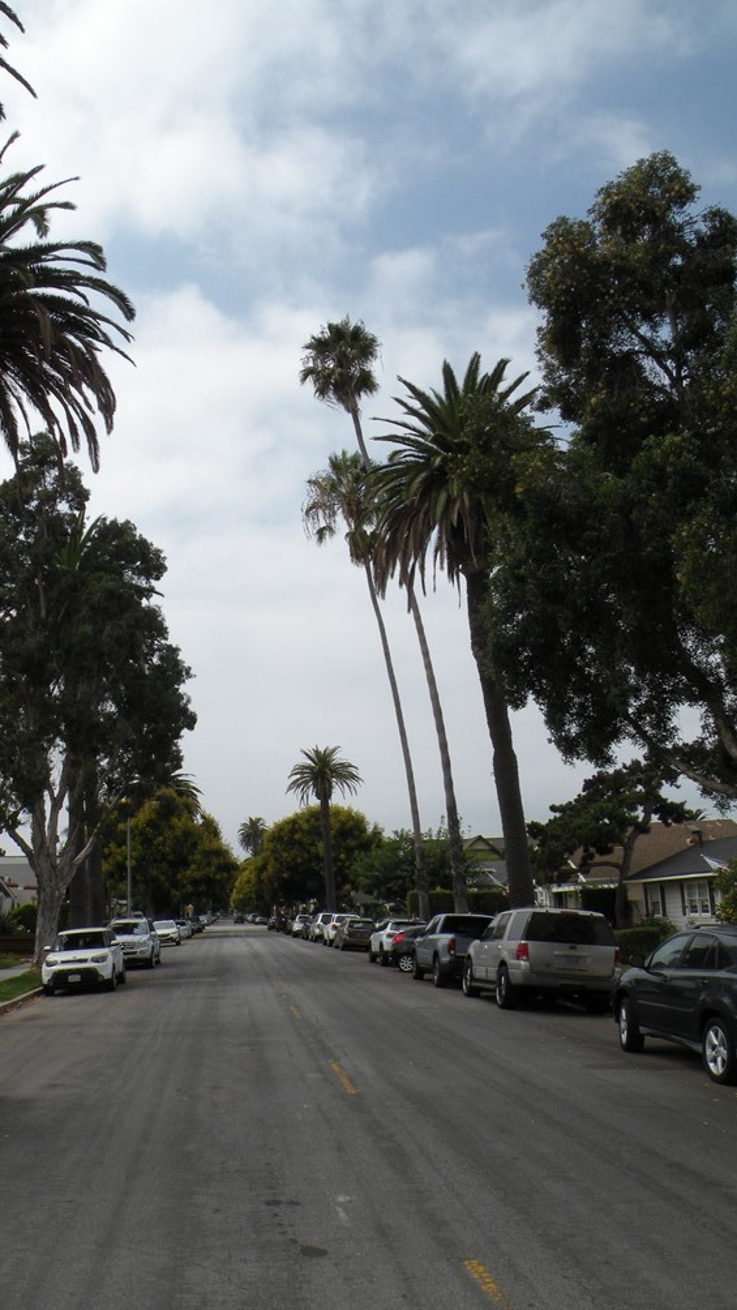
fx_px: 1042
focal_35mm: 30
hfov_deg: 38.6
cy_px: 663
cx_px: 260
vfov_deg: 64.3
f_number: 7.1
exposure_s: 1/383
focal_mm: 4.7
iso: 64
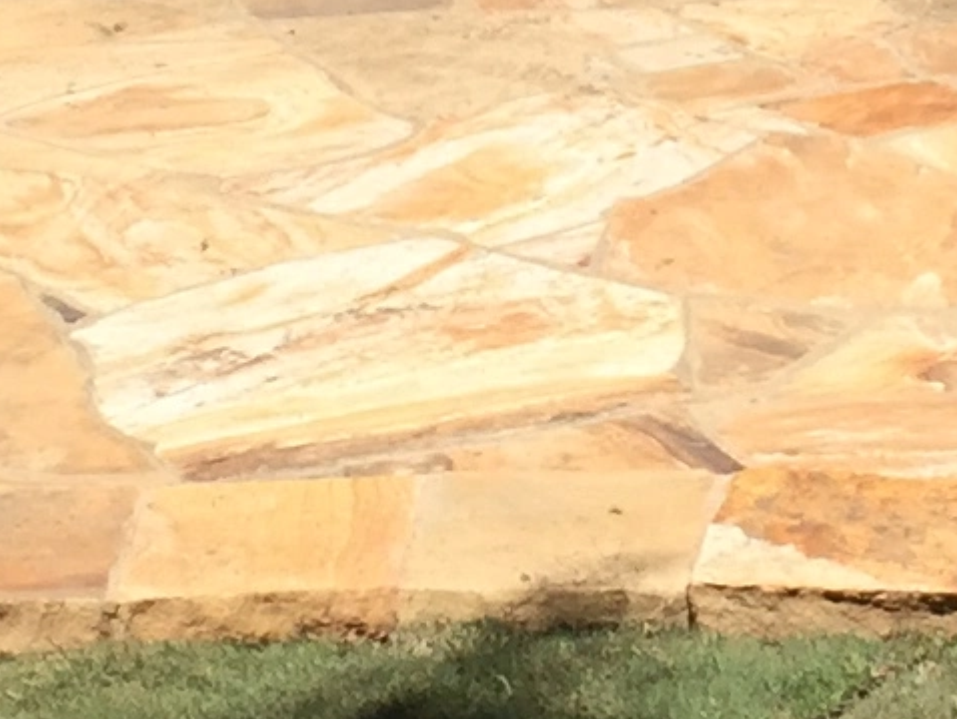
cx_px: 741
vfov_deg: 7.5
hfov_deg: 10.0
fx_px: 5477
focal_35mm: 198
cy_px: 24
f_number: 2.2
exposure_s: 1/1799
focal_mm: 4.15
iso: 32
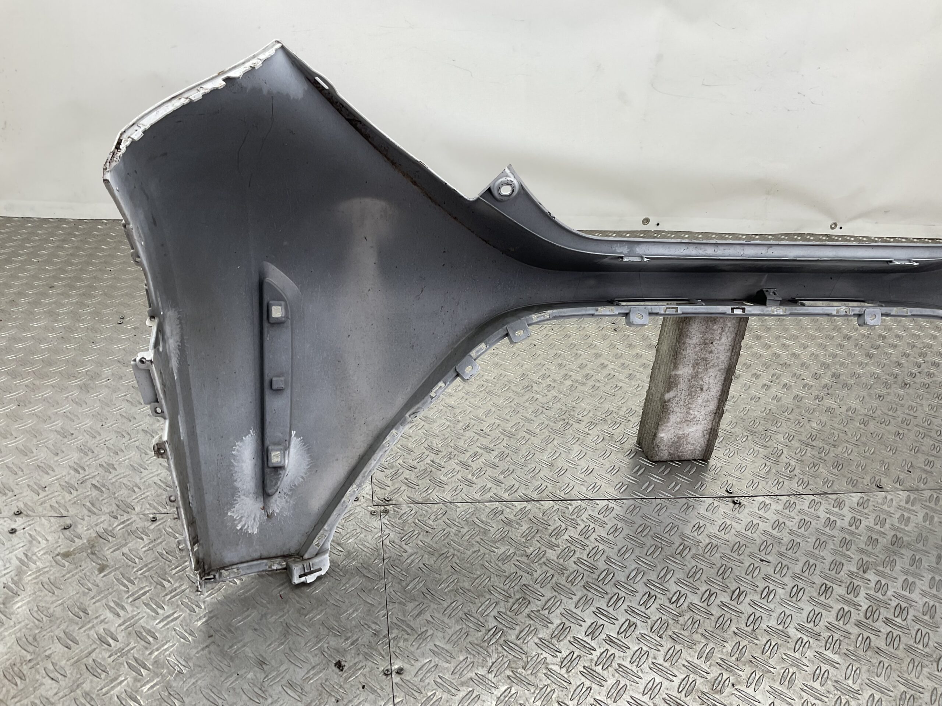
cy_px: 353
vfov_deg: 48.2
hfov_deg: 61.7
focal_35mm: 29
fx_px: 789
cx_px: 471
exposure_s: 1/100
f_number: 1.8
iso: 25
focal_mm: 3
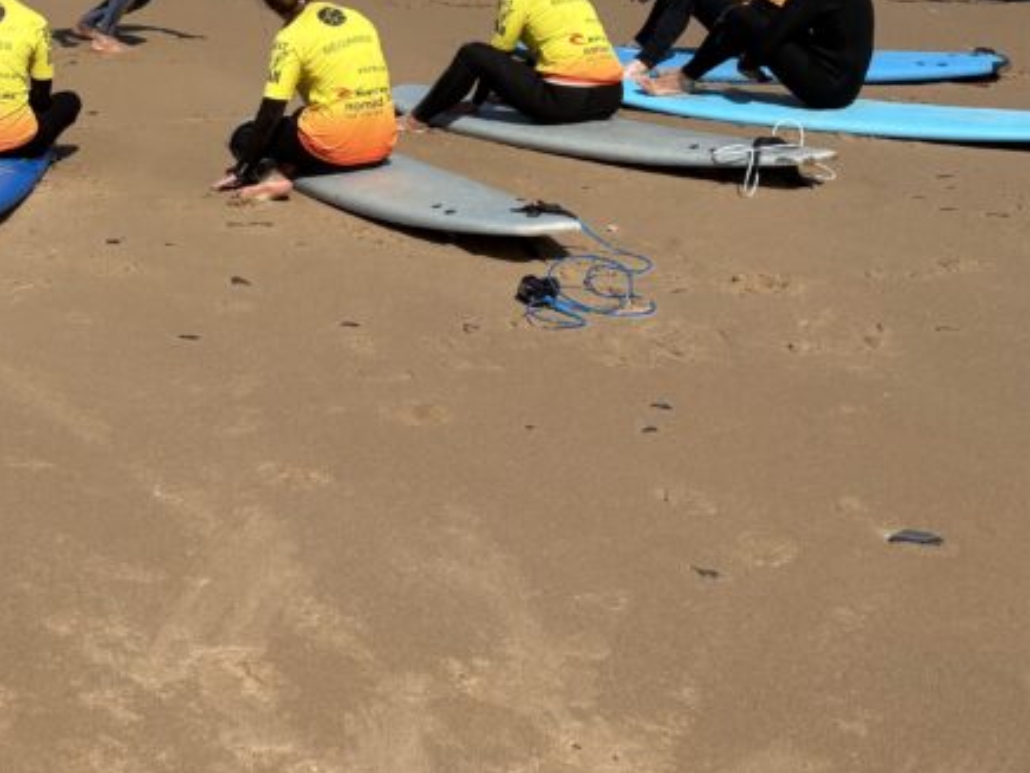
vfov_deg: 22.4
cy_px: -123
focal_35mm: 61
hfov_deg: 30.5
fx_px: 1815
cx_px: 128
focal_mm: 5.96
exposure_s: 1/4950
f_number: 1.6
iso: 50
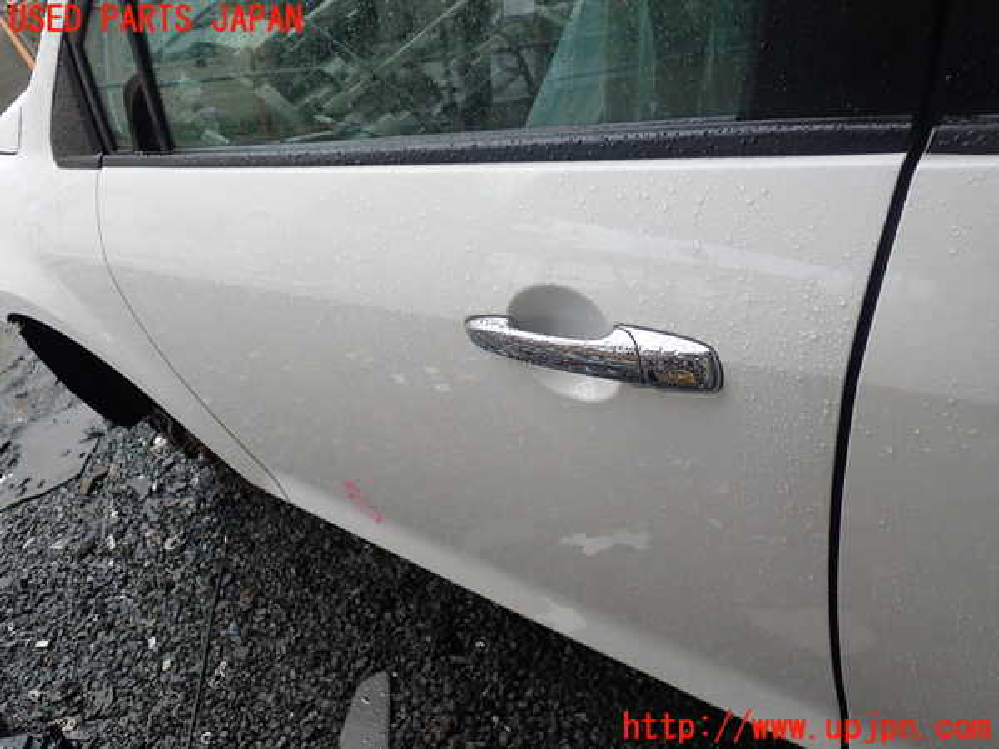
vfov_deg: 46.8
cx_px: 500
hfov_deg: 60.0
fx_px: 866
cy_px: 374
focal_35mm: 30
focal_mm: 5.4
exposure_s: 1/80
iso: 100
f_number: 2.3
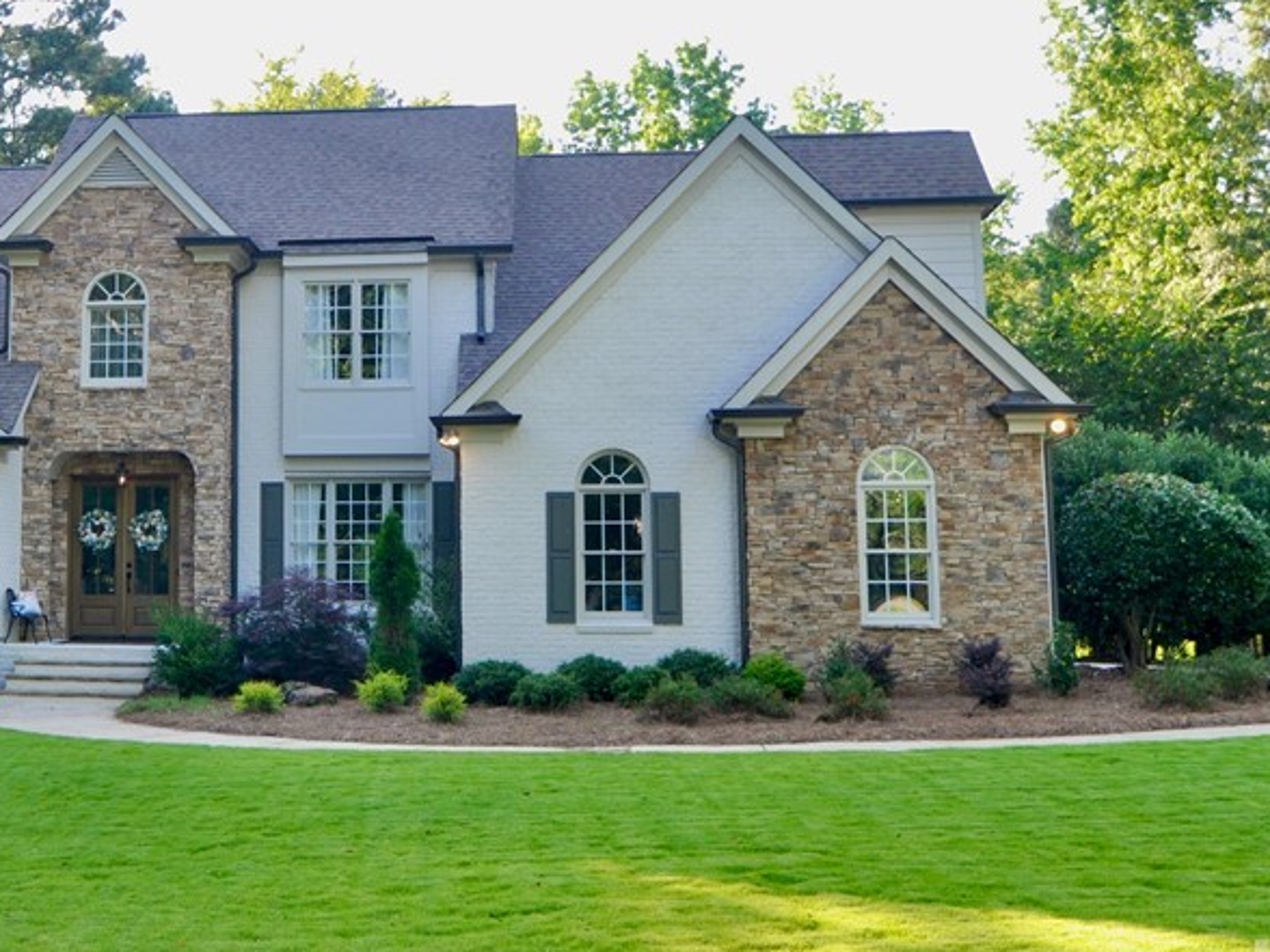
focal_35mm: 48
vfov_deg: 30.1
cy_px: 354
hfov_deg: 38.9
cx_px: 359
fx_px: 1761
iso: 220
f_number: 5.6
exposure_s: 1/125
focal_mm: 18
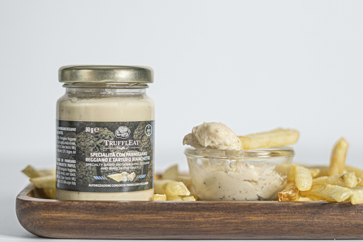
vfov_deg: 18.2
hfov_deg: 27.0
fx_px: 756
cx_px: 182
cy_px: 121
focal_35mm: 75
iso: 1000
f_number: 2.5
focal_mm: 50
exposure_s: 1/125
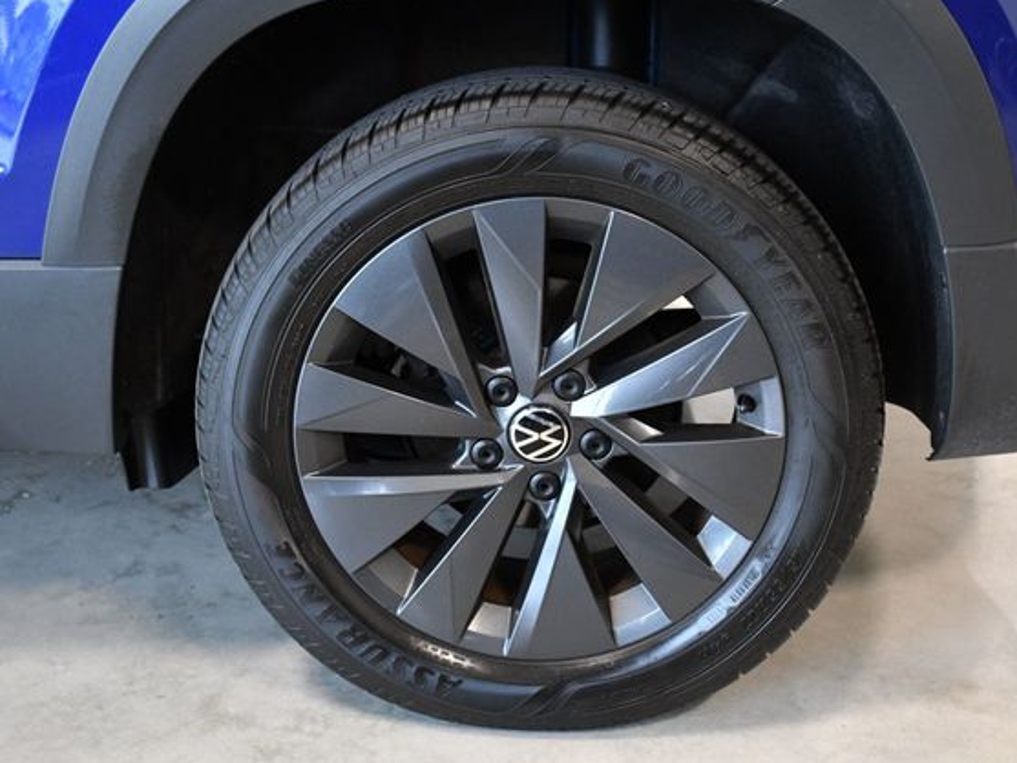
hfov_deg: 36.2
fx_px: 1557
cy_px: 383
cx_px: 540
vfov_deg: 27.5
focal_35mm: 53
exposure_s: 1/160
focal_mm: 32
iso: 2500
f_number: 6.3
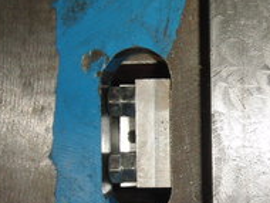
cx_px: 246
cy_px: 142
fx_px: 625
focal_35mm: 80
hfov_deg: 23.7
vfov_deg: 18.4
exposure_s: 1/40
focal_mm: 6.66
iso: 100
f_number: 3.9
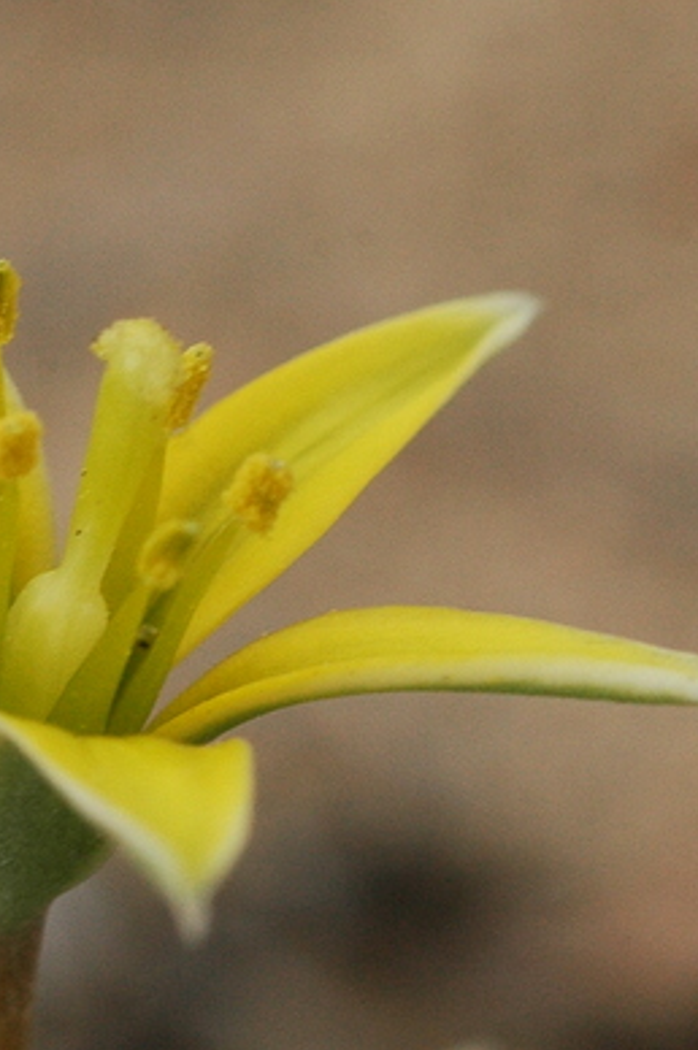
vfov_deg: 7.4
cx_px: 68
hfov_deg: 4.9
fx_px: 8099
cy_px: 923
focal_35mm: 278
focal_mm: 60
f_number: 16
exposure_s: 1/125
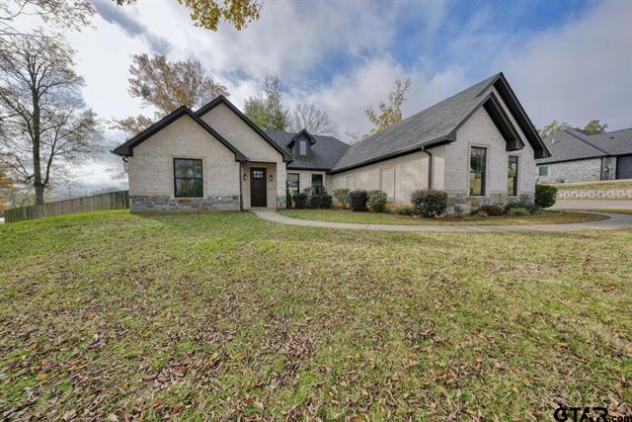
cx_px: 316
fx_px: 211
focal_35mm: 12
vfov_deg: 90.0
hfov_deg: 112.6
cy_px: 211
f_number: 8
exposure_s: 1/200
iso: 400
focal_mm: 12
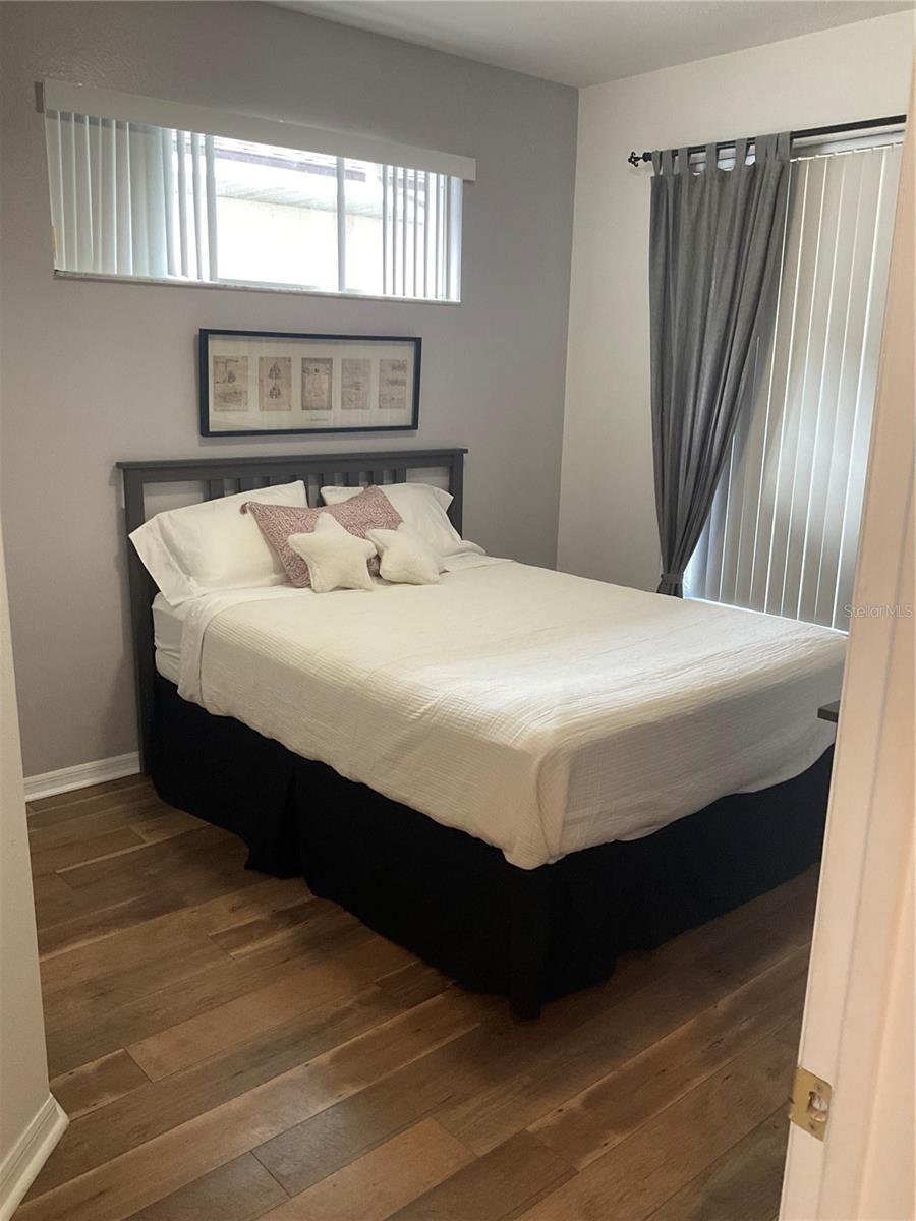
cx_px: 458
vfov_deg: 61.7
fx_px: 1023
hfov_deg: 48.2
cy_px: 610
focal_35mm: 29
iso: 125
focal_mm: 3
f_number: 1.8
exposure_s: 1/60
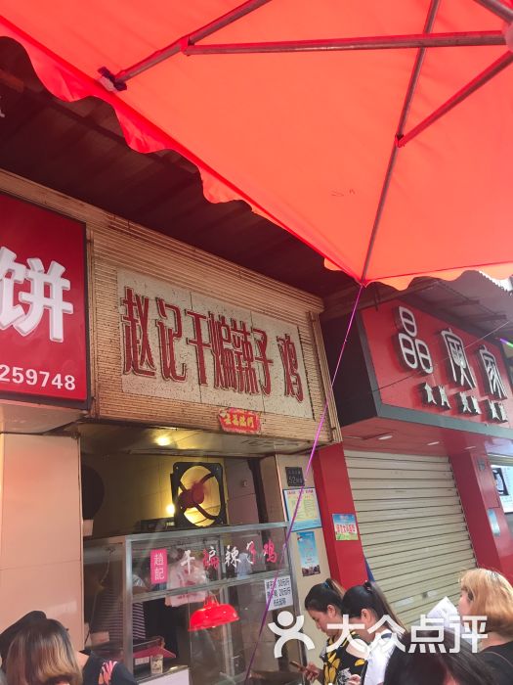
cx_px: 256
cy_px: 342
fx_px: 553
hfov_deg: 49.7
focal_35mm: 28
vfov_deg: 63.4
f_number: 1.8
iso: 25
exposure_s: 1/33
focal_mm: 3.99
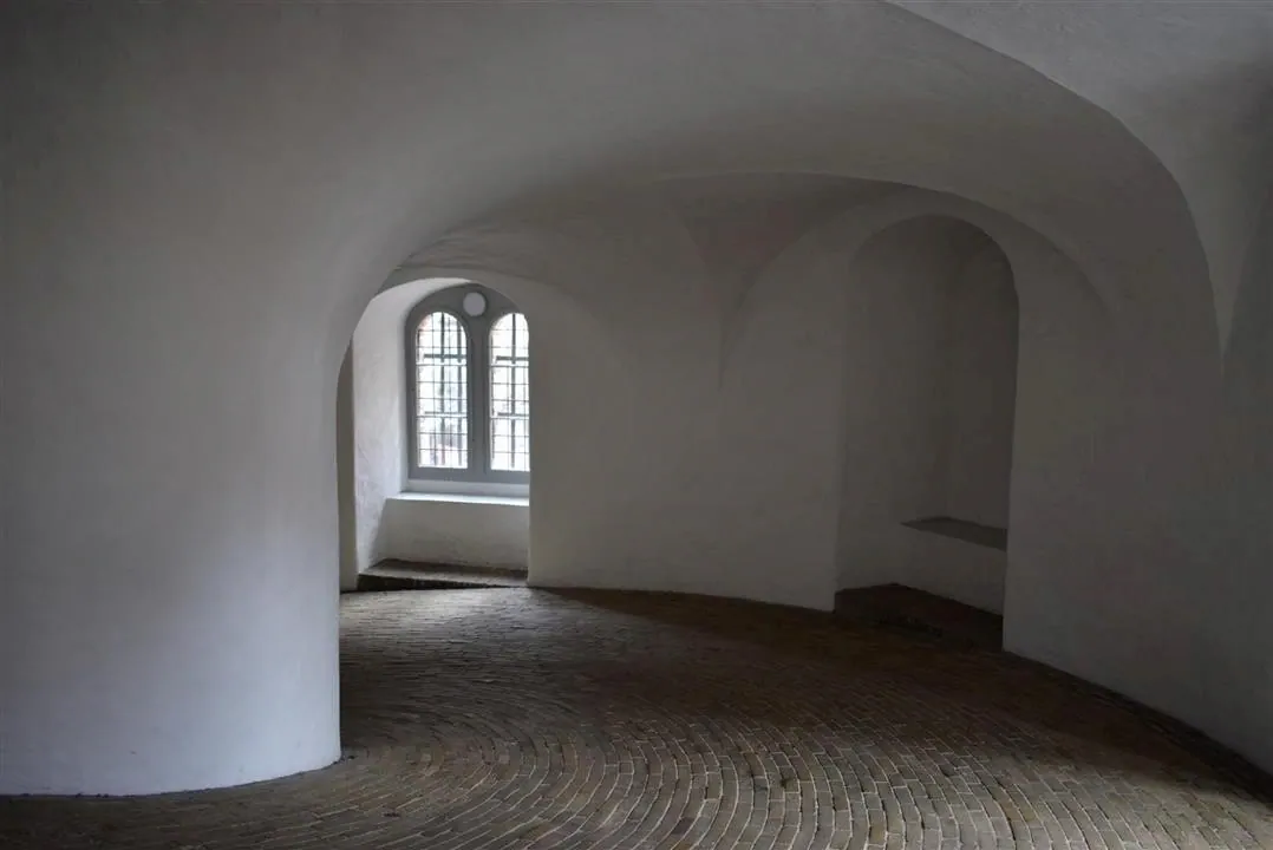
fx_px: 1221
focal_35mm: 34
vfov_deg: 38.4
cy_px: 425
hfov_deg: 55.1
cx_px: 636
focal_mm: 23
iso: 720
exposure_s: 1/60
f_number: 4
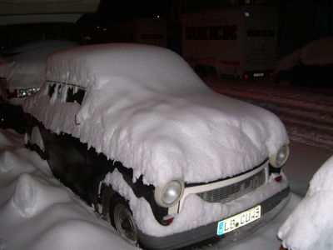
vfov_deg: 37.7
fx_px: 366
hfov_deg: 49.0
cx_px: 166
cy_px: 125
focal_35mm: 38
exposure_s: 1/60
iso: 100
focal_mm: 6.3
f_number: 2.8
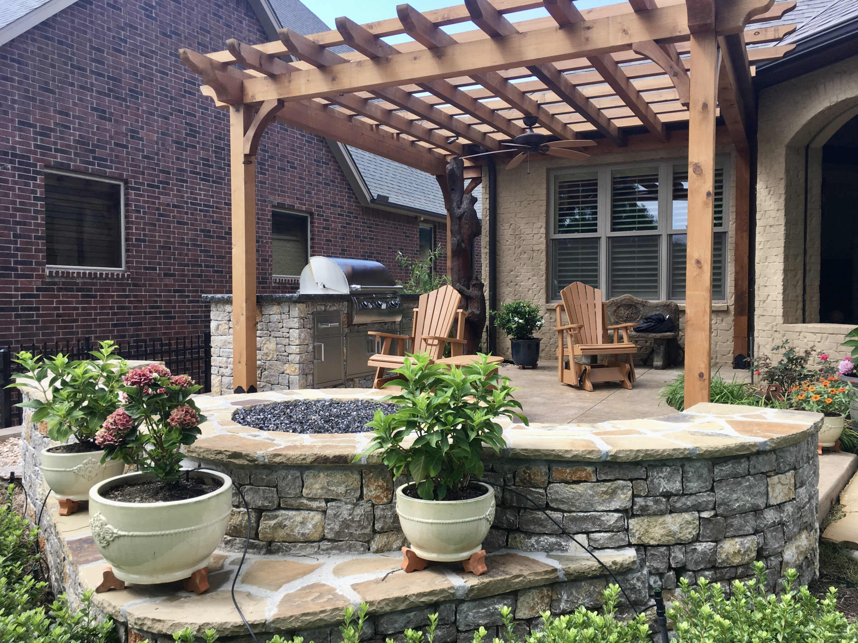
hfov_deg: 61.7
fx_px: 719
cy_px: 322
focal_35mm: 29
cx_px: 429
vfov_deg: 48.2
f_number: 2.2
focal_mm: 4.15
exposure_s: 1/472
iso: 25
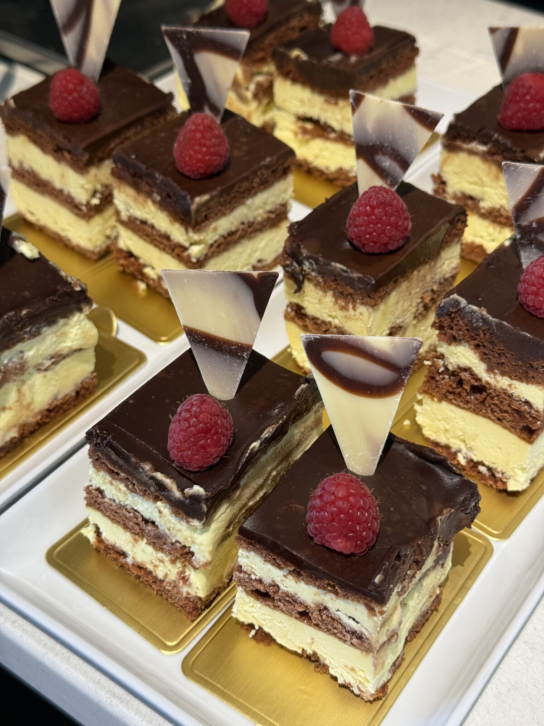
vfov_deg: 39.7
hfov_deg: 30.3
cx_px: 272
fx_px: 1006
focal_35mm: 48
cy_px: 363
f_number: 1.78
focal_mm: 6.76
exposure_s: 1/60
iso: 100
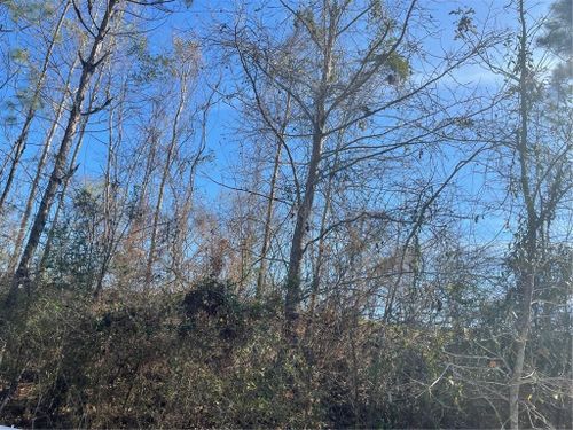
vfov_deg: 53.1
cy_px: 215
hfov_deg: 67.3
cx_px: 286
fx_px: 430
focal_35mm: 26
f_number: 1.6
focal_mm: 4.2
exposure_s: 1/2257
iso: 32
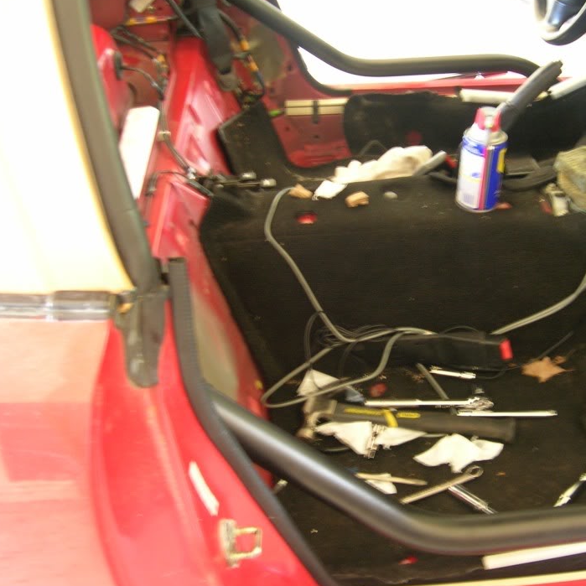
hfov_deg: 37.9
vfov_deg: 38.3
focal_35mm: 44
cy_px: 283
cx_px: 398
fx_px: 843
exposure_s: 1/2.8
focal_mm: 5.7
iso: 92
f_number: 2.9
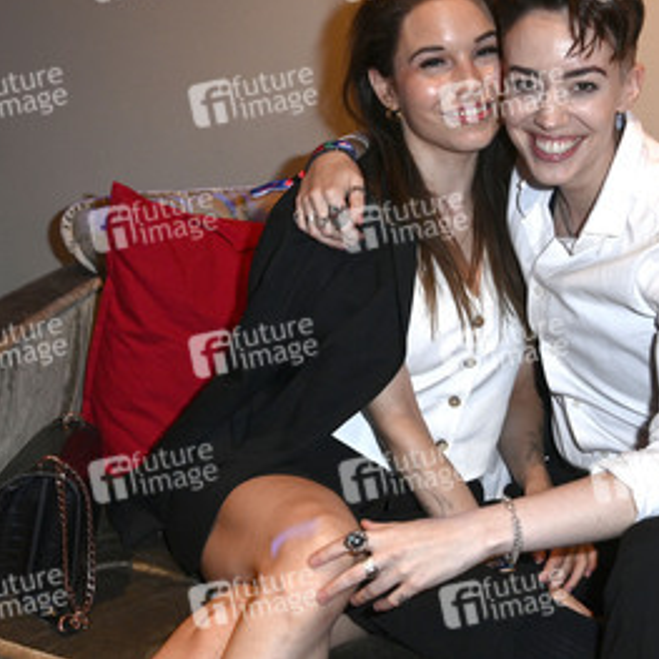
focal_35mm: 51
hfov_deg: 33.1
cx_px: 437
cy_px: 286
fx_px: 1098
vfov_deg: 33.3
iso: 2000
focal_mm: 35
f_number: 5.6
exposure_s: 1/125
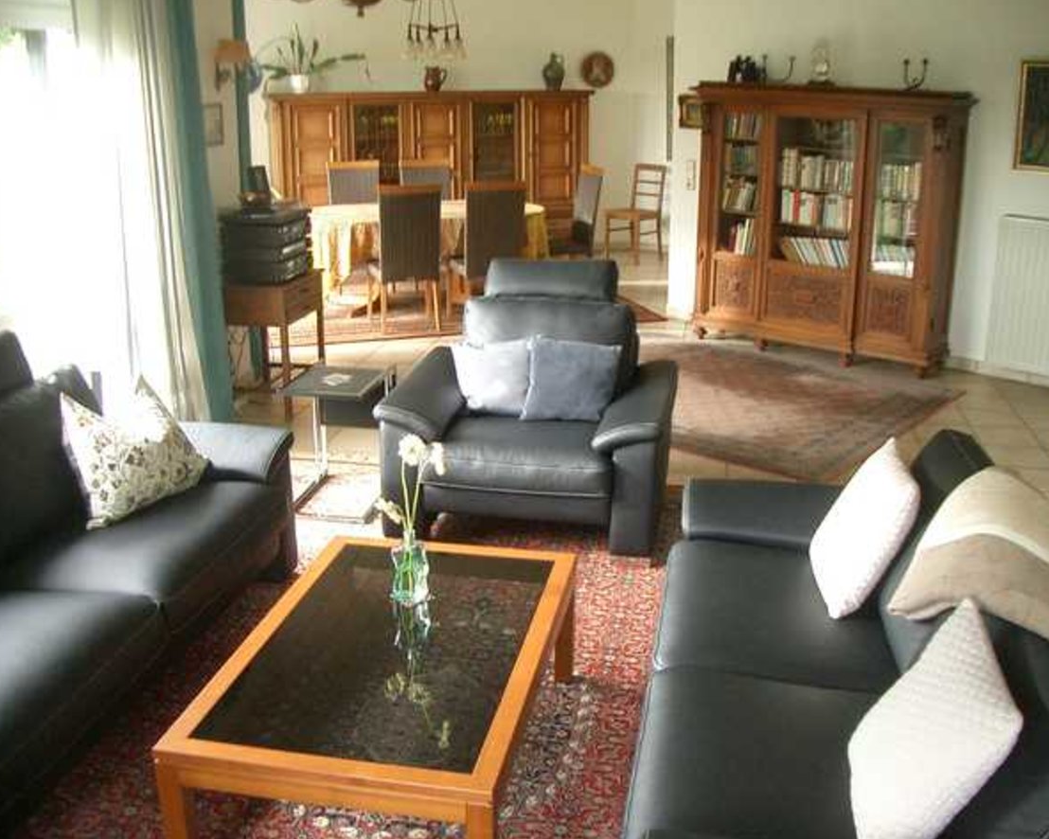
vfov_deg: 40.1
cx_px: 526
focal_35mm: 37
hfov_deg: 49.1
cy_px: 418
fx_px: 1149
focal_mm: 5.8
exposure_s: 1/50
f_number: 2.6
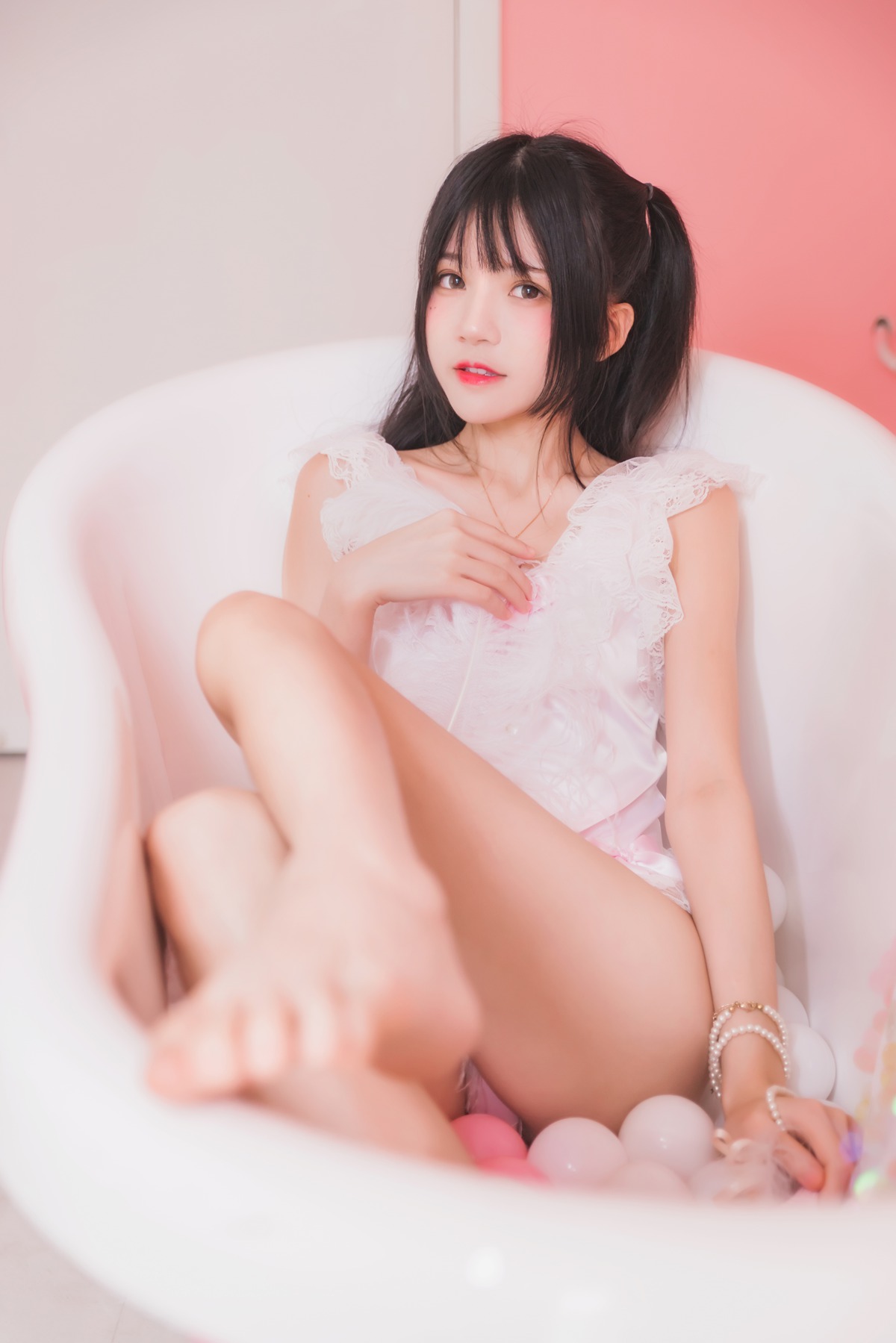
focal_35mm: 46
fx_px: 1717
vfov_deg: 42.7
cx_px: 448
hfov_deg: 29.3
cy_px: 672
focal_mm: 46
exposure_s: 1/80
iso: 1000
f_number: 2.8
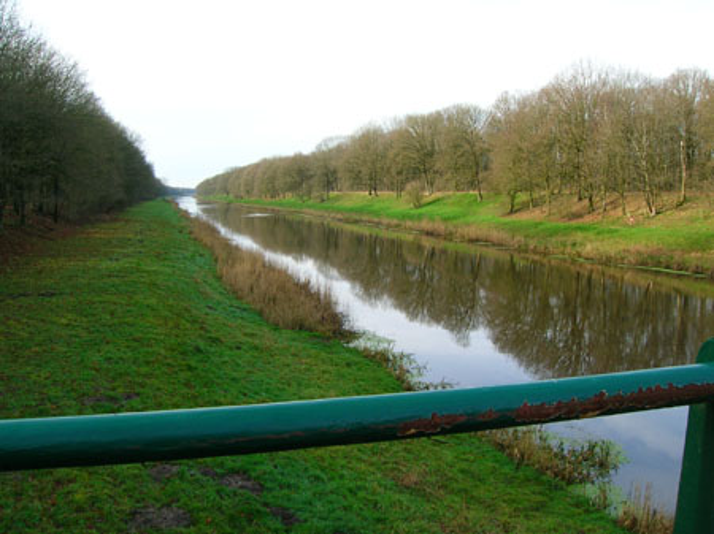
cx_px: 357
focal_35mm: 34
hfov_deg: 54.0
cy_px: 267
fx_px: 701
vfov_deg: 41.8
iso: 50
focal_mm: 5.7
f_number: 4.9
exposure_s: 1/79.4
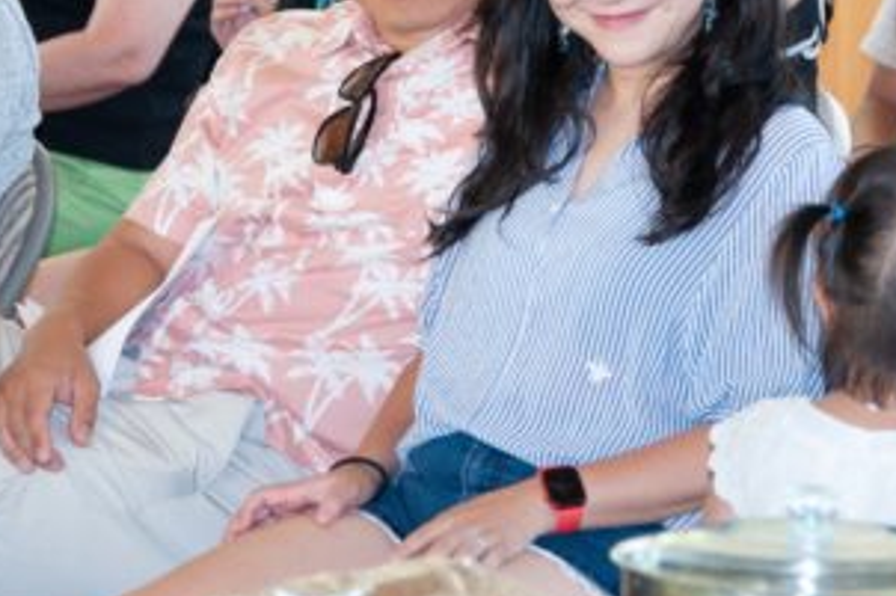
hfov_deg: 7.3
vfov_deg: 4.8
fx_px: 7039
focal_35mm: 283
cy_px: 139
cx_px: 490
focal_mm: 95
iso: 1000
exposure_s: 1/60
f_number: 5.3
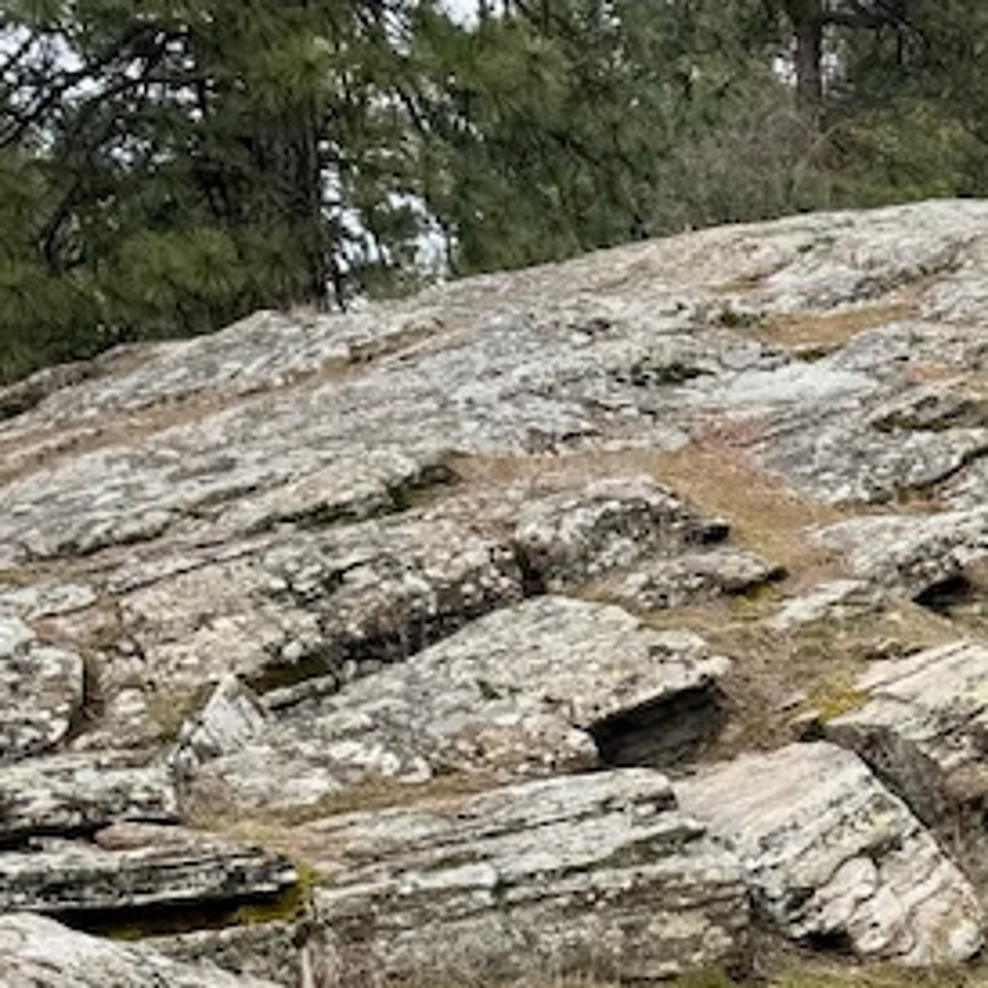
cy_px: 1129
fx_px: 3197
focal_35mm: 99
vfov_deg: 16.9
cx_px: 1648
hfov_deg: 15.6
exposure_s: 1/756
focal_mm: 6.86
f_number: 1.78
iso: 80
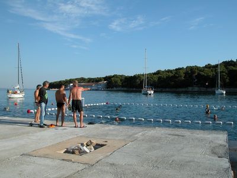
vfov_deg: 41.8
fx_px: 233
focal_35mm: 34
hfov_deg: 54.0
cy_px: 89
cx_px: 118
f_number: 6.3
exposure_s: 1/334
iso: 100
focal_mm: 8.9
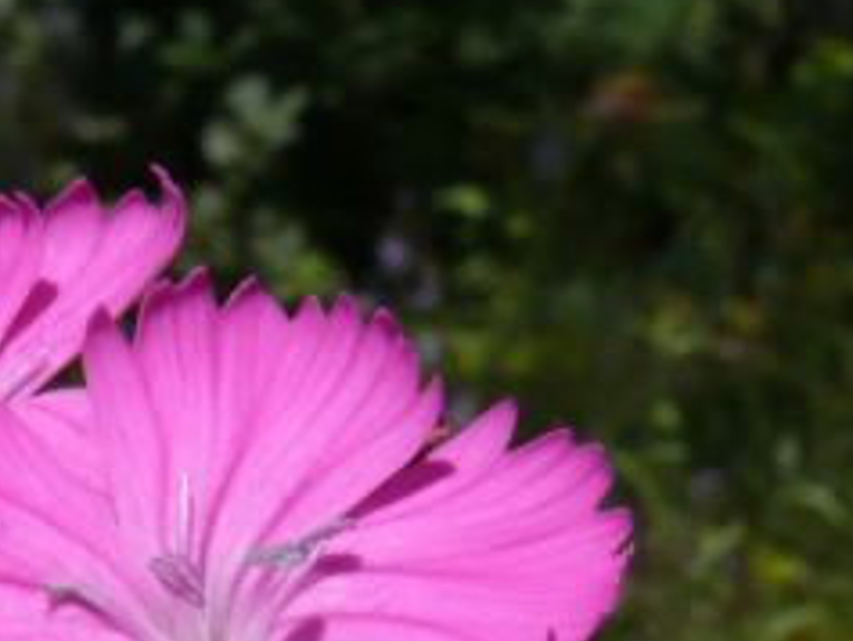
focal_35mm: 118
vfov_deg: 12.2
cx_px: 58
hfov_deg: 16.4
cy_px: 799
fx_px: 2909
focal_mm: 7.4
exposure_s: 1/320
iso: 200
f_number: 11
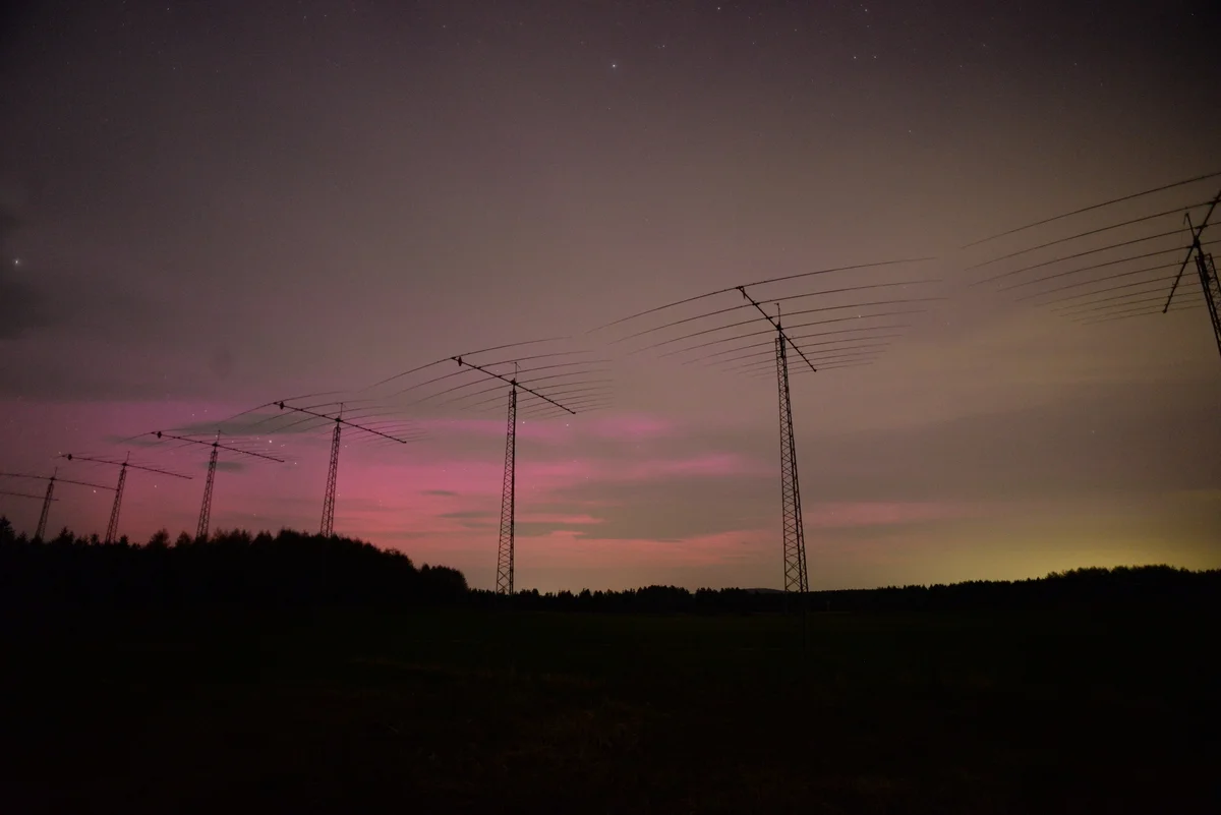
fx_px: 679
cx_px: 610
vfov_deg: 62.0
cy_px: 408
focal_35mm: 20
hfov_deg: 84.0
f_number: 2.8
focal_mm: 20
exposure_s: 20
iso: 3200
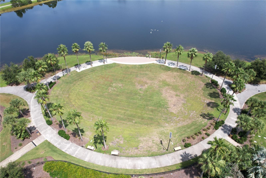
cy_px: 89
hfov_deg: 78.6
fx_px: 163
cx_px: 133
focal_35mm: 22
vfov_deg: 57.2
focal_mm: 8.38
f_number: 2.8
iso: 100
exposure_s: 1/1250
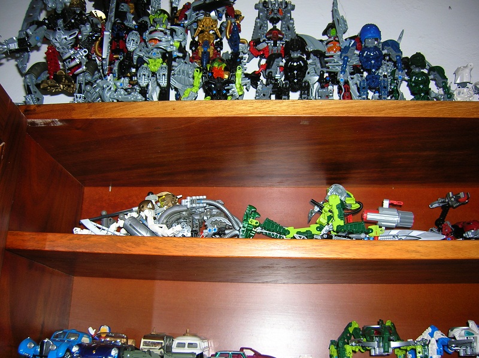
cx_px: 240
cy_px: 179
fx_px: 470
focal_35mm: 34
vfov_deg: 41.7
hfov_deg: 54.0
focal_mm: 5.7
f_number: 2.9
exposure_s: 1/60.1
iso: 50
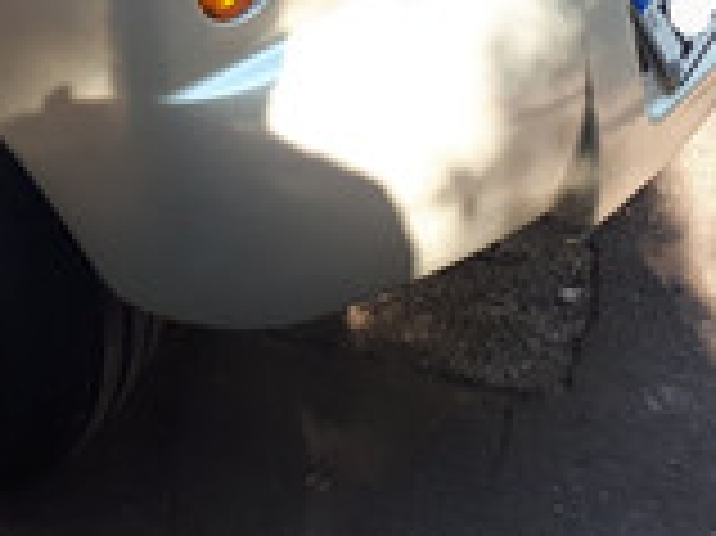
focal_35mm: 85
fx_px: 1757
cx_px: -158
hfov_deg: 21.3
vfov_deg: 16.0
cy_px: -250
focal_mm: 3.6
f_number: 1.9
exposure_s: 1/120
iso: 80
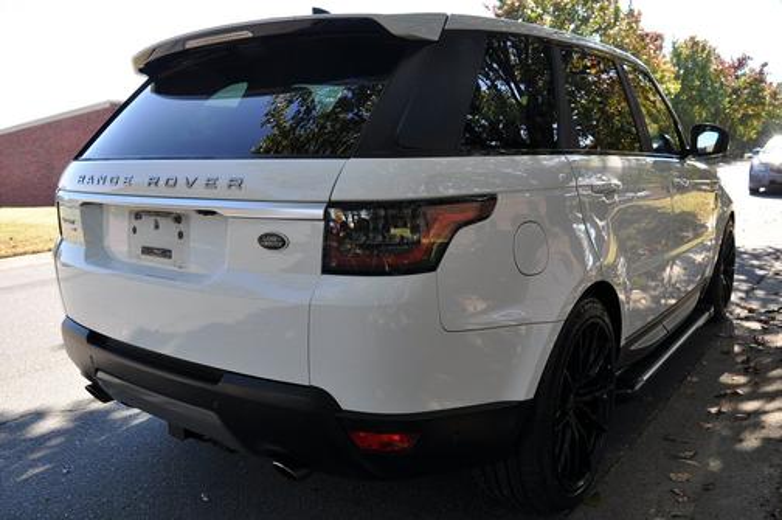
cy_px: 260
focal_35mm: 30
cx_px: 391
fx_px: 651
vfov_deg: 43.5
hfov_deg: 62.0
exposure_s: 1/160
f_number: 6.3
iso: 200
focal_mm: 20
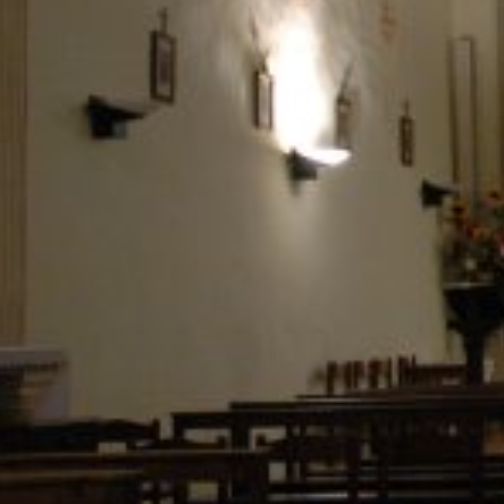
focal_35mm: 112
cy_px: -75
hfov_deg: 14.2
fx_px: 1845
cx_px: 824
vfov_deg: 15.1
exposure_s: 1/60
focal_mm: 18
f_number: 4
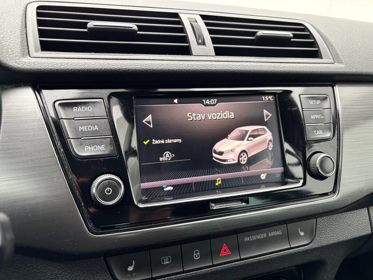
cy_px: 140
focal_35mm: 26
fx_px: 280
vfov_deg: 53.1
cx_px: 186
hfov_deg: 67.3
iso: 200
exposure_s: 1/51
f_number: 1.6
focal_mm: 5.96
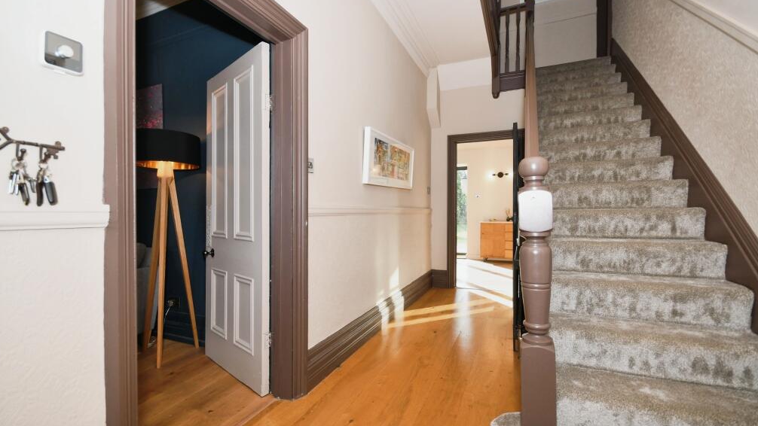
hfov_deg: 99.4
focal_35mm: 16
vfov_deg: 67.1
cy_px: 214
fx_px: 322
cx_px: 374
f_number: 8
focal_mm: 10
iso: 400
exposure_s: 1/60
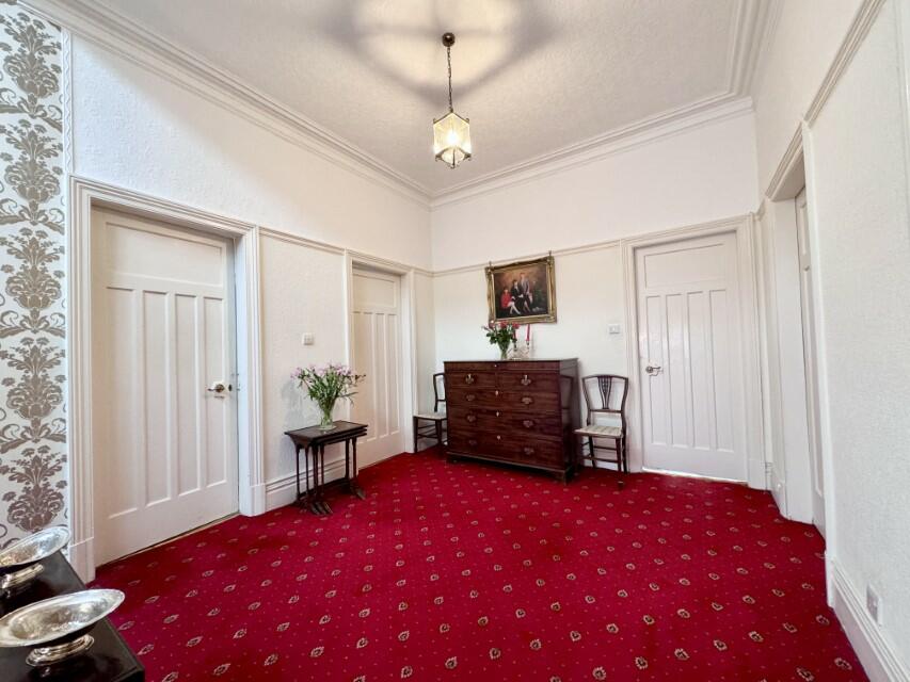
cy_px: 341
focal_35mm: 14
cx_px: 455
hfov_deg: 102.1
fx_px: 368
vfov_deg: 85.7
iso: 250
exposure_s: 1/50
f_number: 2.2
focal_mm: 2.22
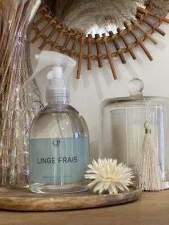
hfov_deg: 22.9
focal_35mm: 64
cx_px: 84
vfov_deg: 30.3
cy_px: 112
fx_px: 417
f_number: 2.2
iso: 500
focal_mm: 7.5
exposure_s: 1/50
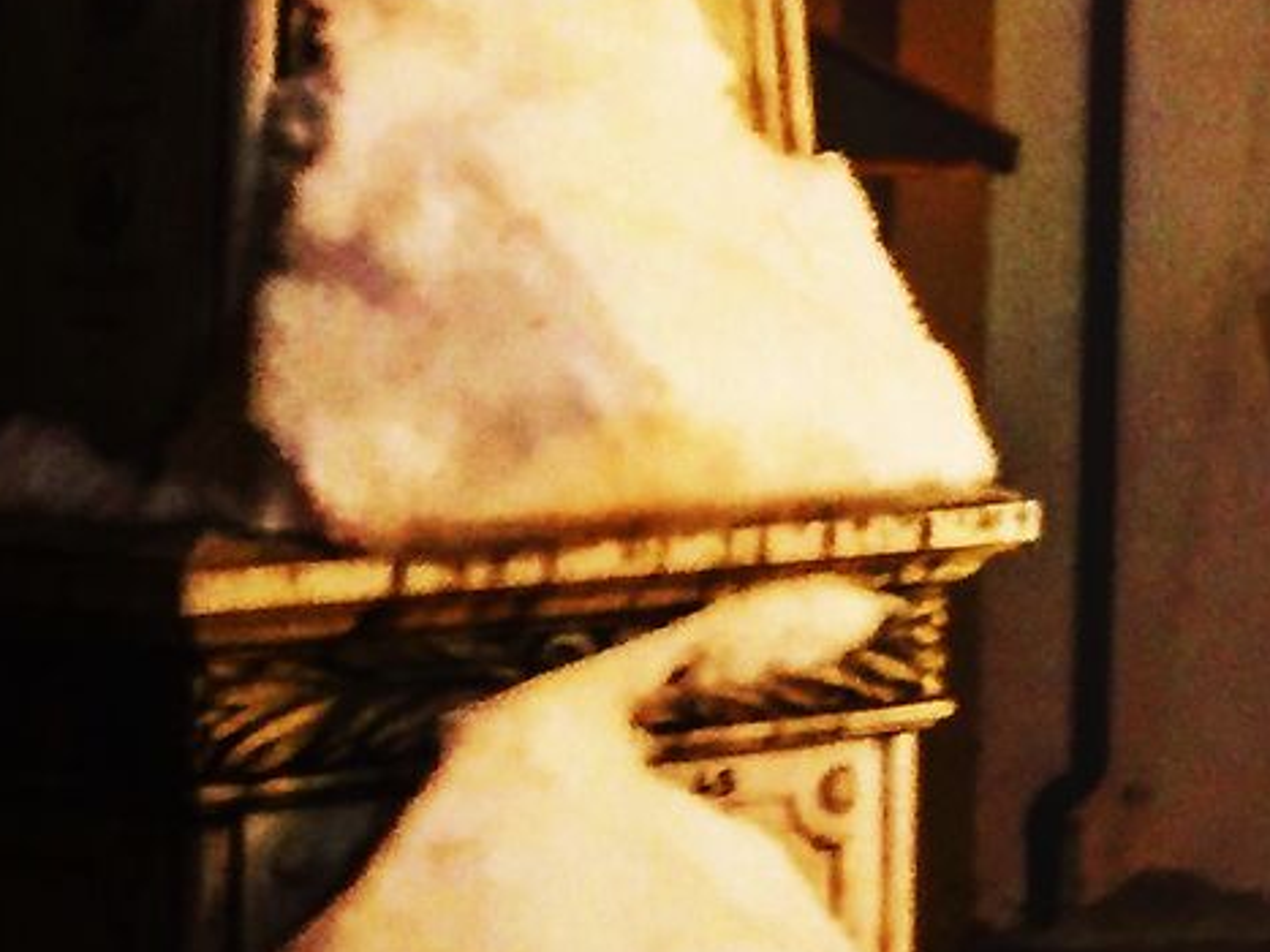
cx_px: 3065
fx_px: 5465
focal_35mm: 149
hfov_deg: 11.1
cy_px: -158
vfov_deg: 9.8
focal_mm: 4.15
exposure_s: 1/25
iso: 250
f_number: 2.2
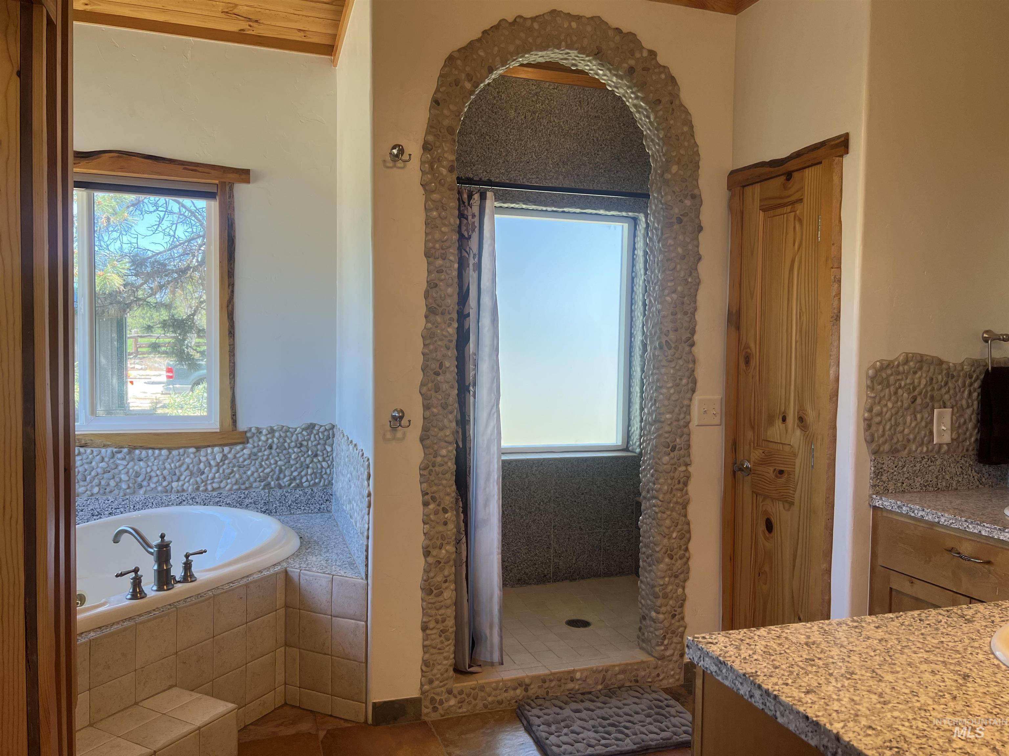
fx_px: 758
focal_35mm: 26
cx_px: 504
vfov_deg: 53.1
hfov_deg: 67.3
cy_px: 378
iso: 50
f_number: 1.5
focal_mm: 5.7
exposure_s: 1/163
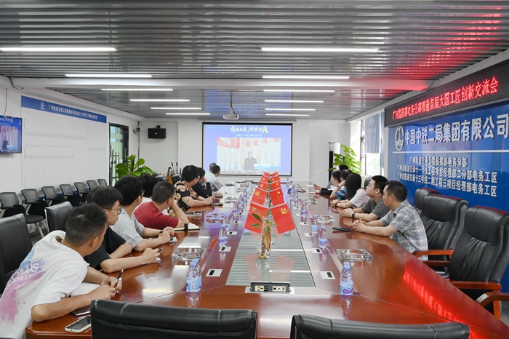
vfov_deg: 40.5
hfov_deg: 58.0
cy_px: 170
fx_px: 459
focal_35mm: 32
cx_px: 254
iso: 4500
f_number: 14
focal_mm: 32.5
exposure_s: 1/40
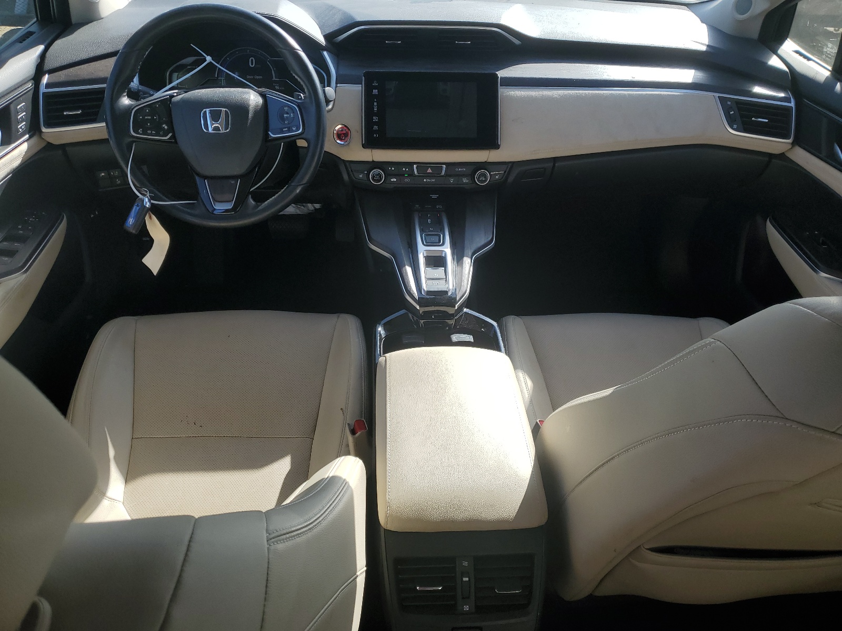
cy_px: 316
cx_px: 421
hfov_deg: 67.3
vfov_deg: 53.1
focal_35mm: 26
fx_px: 632
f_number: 1.5
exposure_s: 1/1000
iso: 50
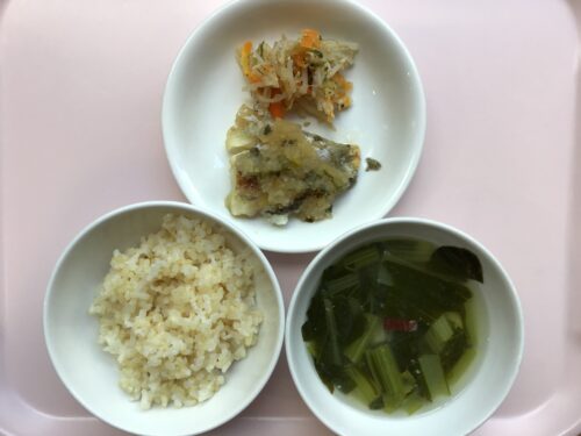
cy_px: 218
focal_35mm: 31
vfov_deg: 45.4
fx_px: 520
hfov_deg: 58.4
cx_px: 290
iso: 32
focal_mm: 3.3
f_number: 2.4
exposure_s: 1/60
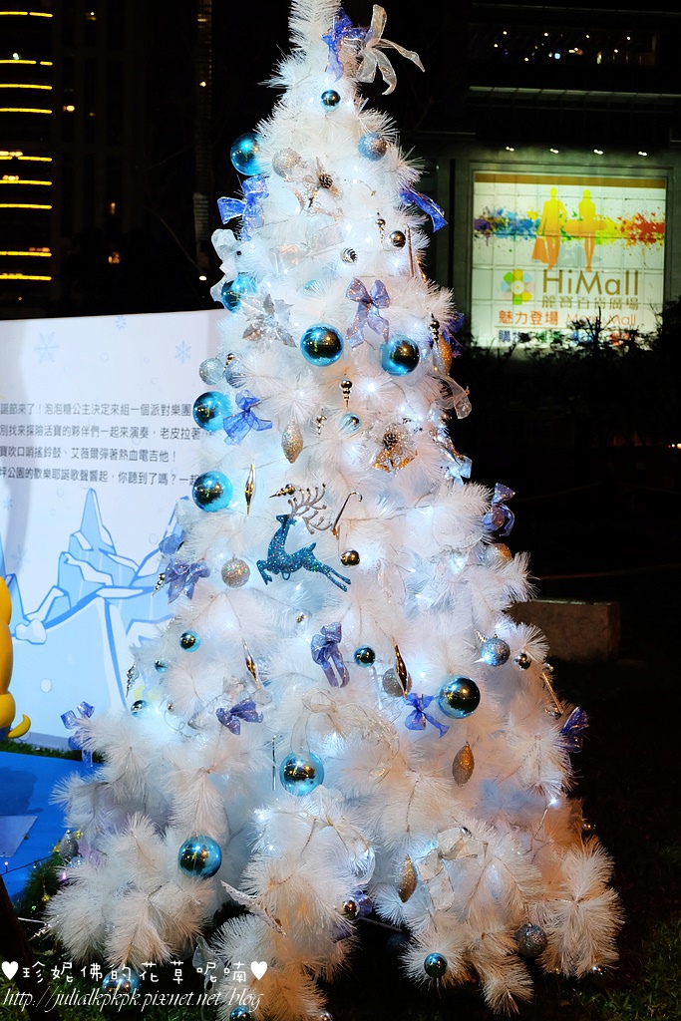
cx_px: 340
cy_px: 510
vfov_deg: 41.9
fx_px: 1333
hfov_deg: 28.7
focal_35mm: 47
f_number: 4.7
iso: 3200
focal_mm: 31
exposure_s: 1/56
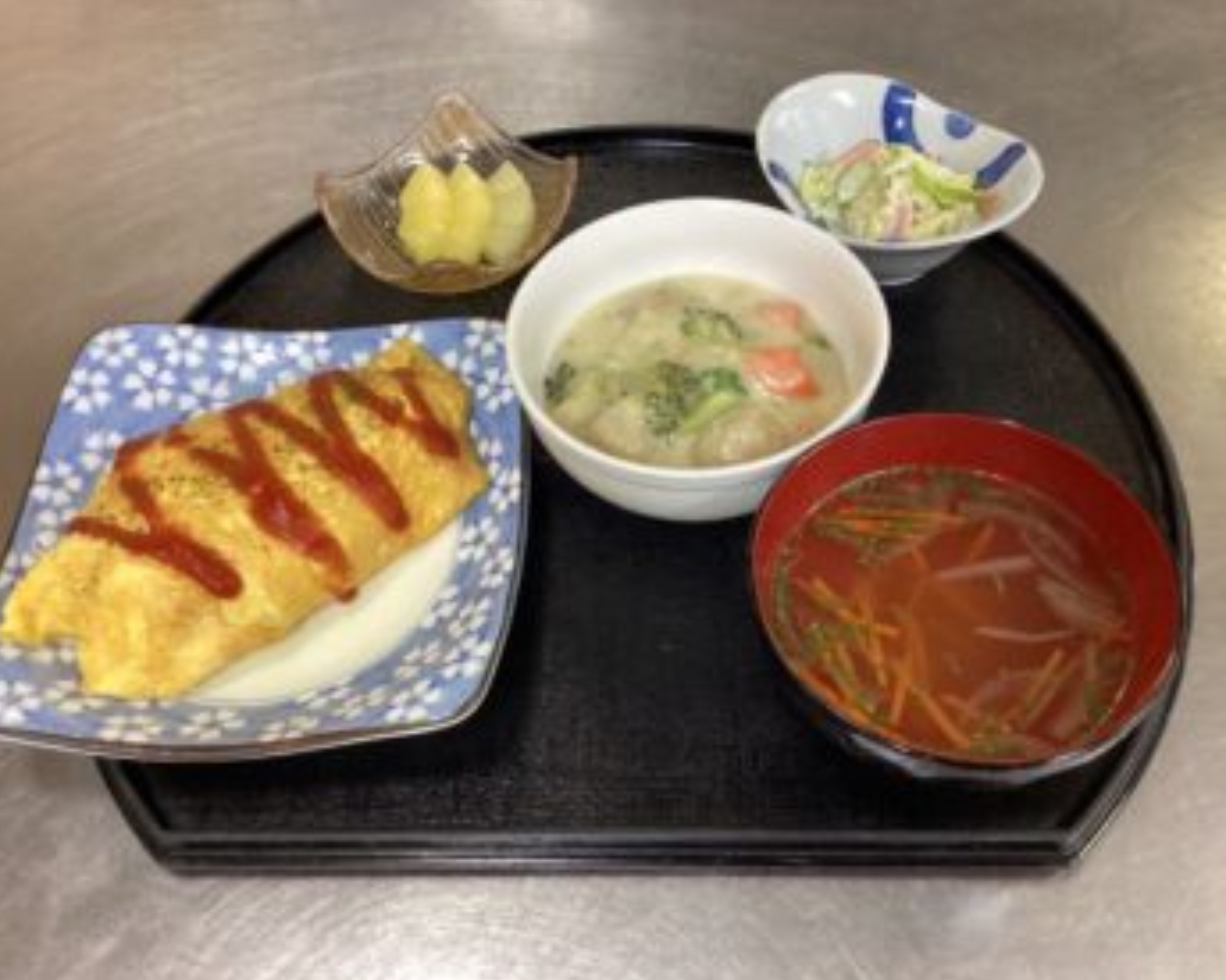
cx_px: 611
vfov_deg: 44.5
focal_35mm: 33
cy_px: 497
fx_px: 1197
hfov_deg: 54.2
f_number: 2.4
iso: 200
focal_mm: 3.3
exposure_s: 1/50
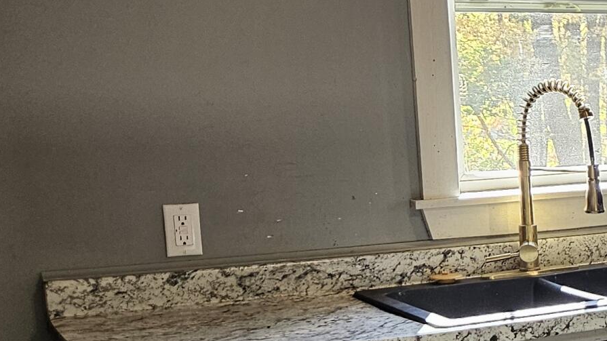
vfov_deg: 14.3
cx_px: 890
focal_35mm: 84
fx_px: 1352
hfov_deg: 21.5
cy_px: 294
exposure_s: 1/120
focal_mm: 5.4
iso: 160
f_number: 1.8
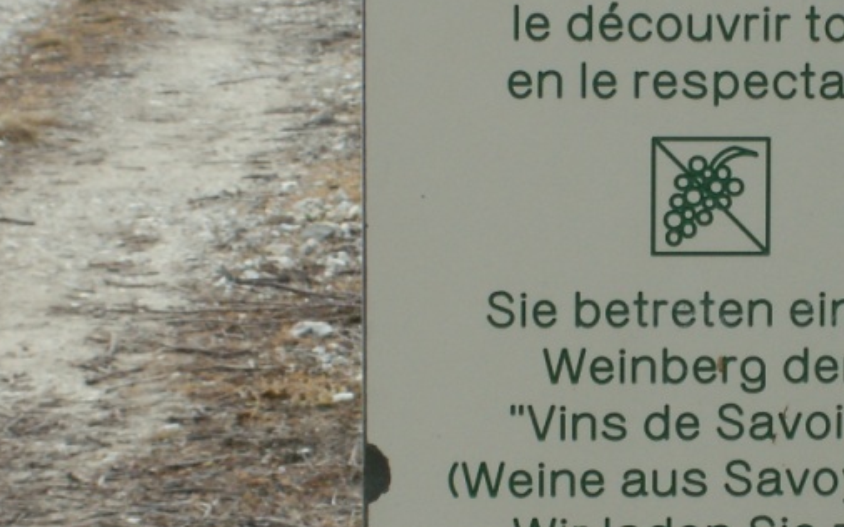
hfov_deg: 11.7
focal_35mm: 178
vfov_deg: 7.4
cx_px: 792
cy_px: 312
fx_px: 4093
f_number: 6.3
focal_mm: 13.82
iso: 50
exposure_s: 1/125
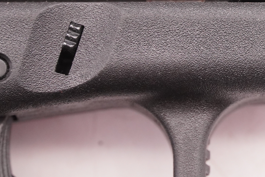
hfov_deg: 5.3
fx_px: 2879
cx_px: 258
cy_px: -7
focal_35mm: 391
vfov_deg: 3.5
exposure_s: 1/125
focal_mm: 96
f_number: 5.6
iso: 1000
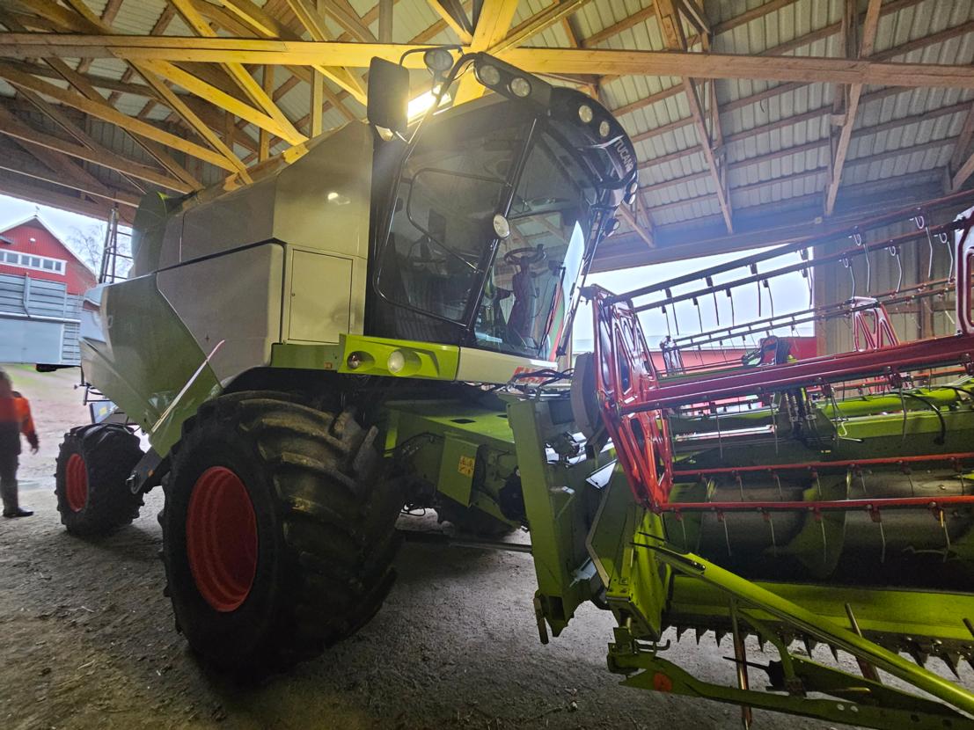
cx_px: 487
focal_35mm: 13
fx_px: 366
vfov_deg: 89.9
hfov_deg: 106.2
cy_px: 365
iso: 1000
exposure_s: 1/25
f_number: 2.2
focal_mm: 2.2
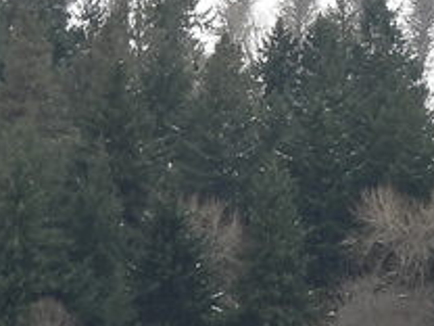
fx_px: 9629
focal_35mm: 768
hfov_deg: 2.6
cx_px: 159
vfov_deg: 1.9
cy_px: 42
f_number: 4
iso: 100
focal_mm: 22.3
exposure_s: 1/200
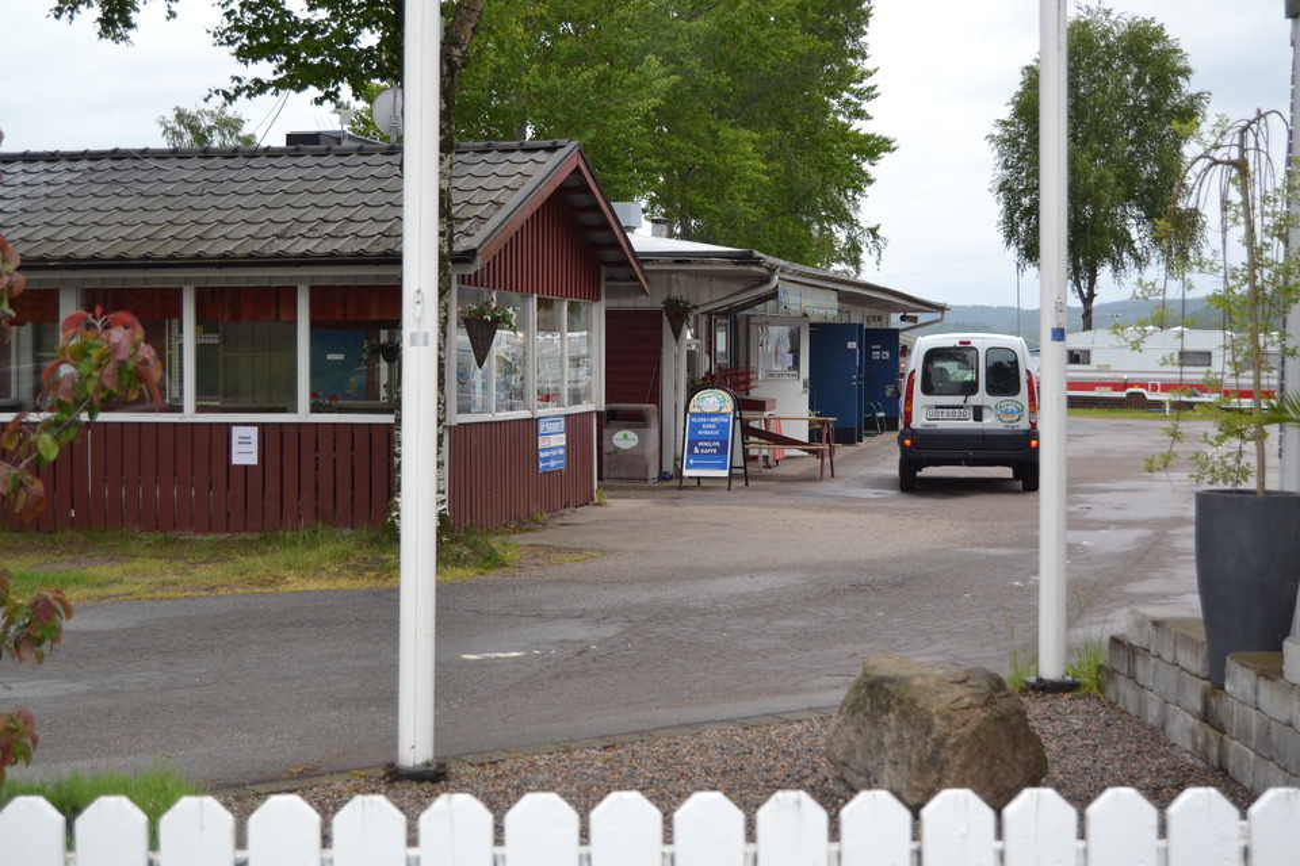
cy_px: 433
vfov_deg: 22.6
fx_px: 2166
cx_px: 650
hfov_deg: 33.4
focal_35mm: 60
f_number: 5.6
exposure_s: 1/200
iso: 100
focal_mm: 40
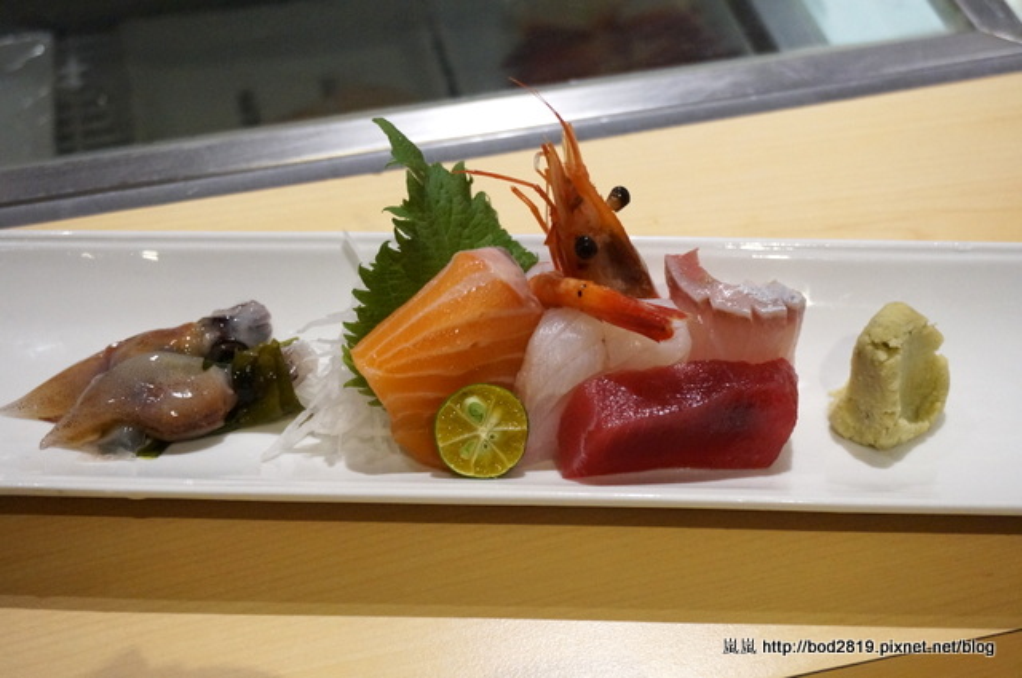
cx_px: 511
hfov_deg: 37.9
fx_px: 1489
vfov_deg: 25.7
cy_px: 339
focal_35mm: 52
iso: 3200
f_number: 5
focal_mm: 35
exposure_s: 1/50
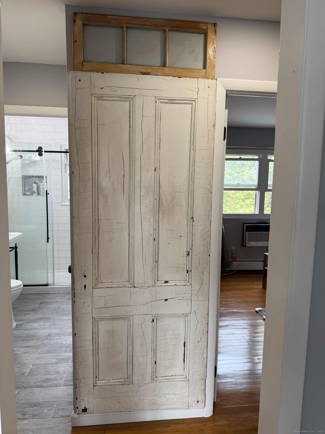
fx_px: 300
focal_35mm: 24
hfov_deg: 56.8
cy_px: 217
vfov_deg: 71.6
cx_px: 162
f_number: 1.78
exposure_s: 1/120
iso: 100
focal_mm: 6.76
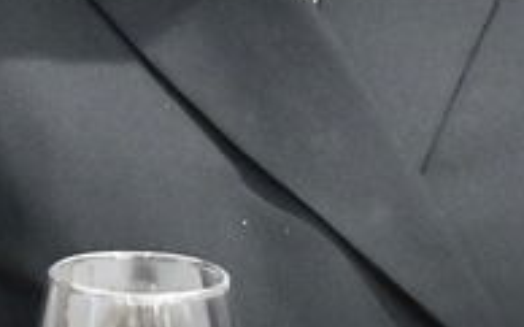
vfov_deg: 5.2
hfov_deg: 7.6
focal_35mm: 250
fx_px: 3568
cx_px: -932
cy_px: -315
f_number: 5.6
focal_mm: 34
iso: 4000
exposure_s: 1/100
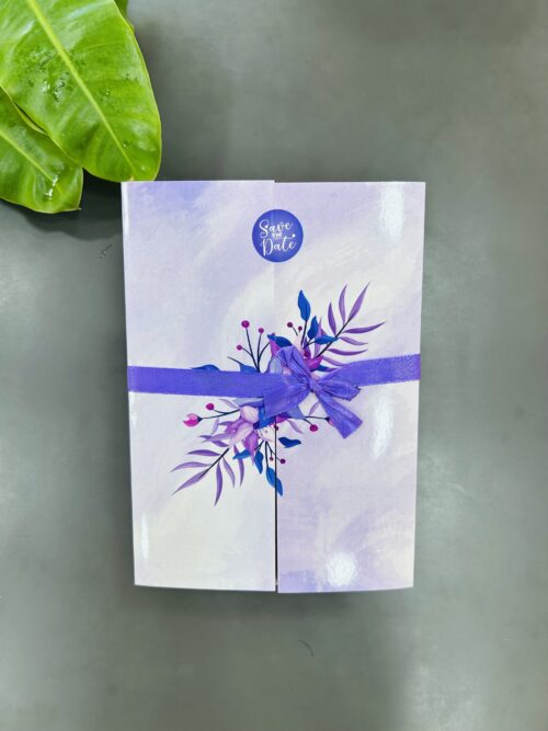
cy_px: 366
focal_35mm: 26
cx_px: 274
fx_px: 549
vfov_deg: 67.3
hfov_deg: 53.0
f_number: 1.5
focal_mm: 5.7
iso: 32
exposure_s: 1/103
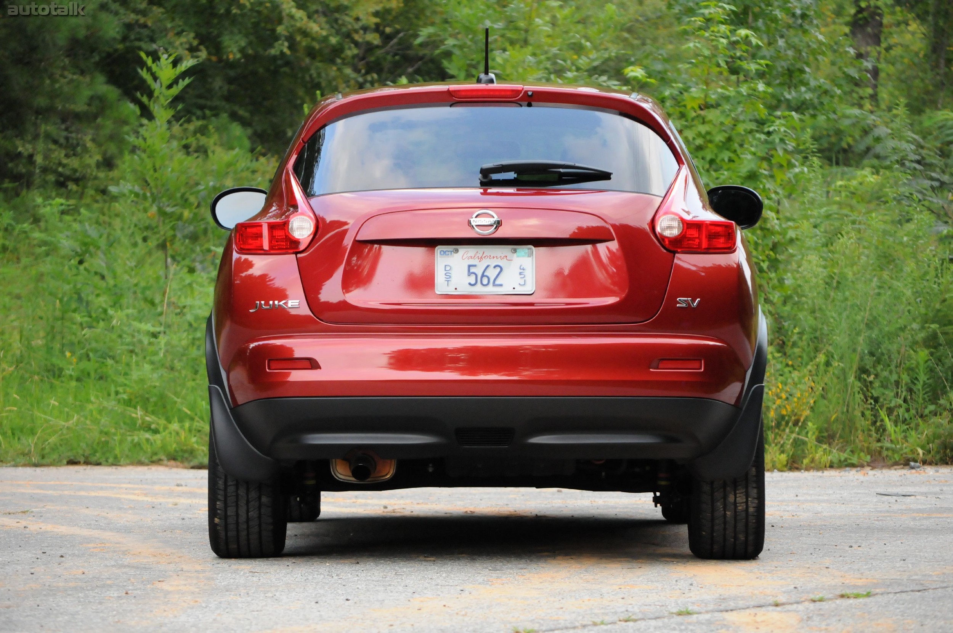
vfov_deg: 8.9
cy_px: 316
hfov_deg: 13.4
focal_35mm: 153
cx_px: 476
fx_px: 4046
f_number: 5.6
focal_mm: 102
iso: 2000
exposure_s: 1/400
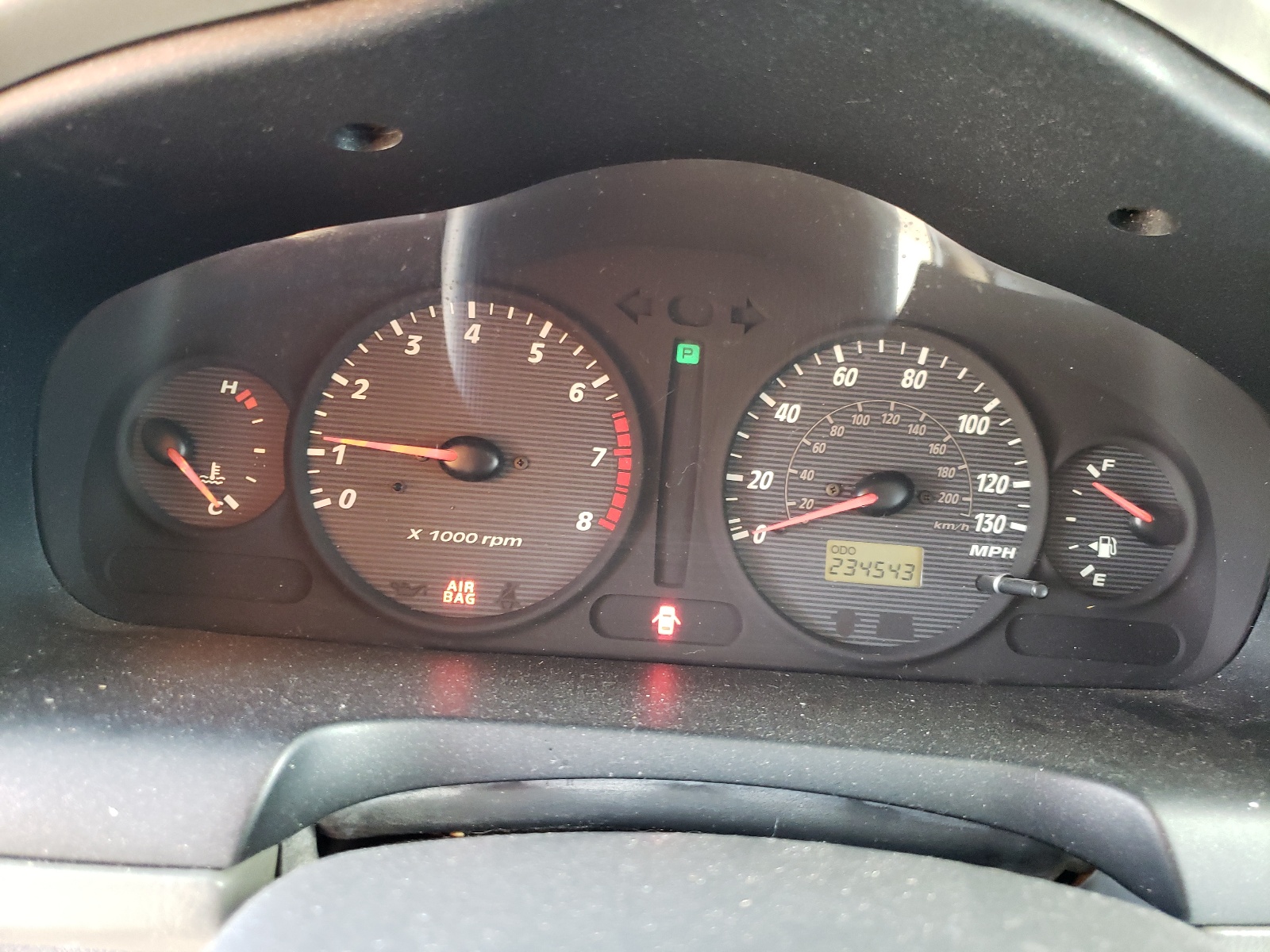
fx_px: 954
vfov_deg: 53.1
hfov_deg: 67.3
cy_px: 476
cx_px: 635
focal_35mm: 26
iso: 297
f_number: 1.5
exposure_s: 1/30
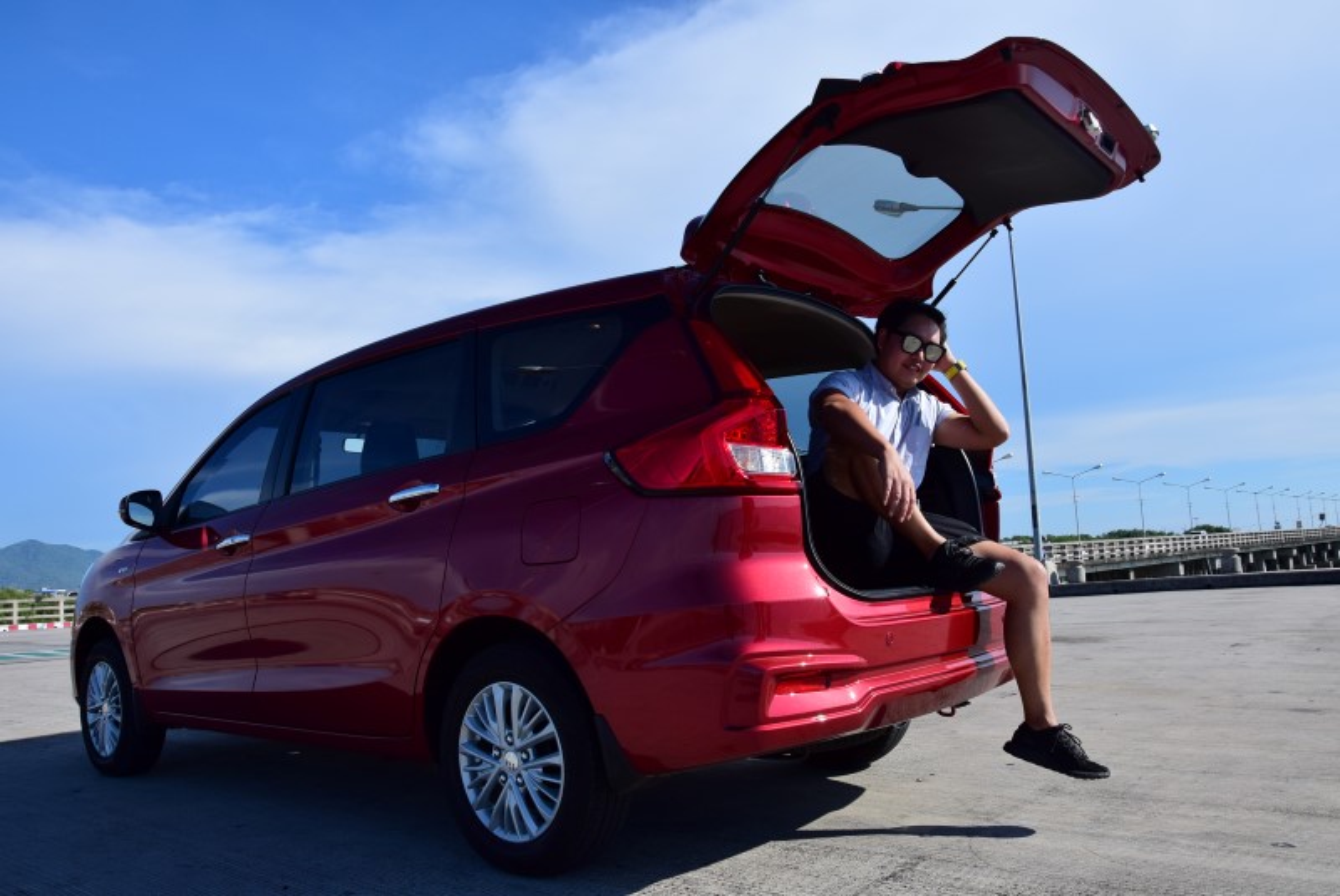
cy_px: 448
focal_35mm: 27
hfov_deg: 67.3
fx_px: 1006
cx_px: 670
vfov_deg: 48.0
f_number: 9
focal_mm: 18
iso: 400
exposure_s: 1/1000
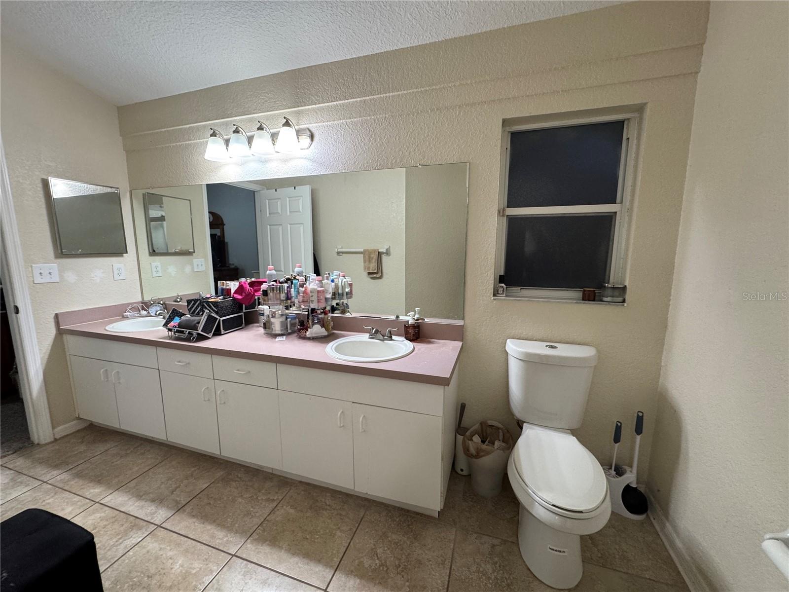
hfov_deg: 102.1
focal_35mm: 14
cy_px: 296
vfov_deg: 85.7
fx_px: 319
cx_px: 394
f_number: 2.2
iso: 200
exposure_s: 1/60
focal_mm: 2.22
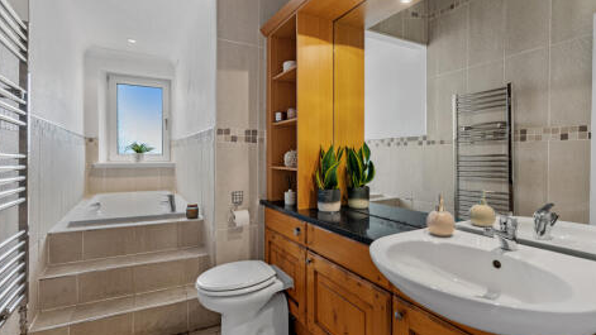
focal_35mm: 18
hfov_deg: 92.7
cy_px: 149
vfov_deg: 60.9
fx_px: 284
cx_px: 296
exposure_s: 1
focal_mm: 17
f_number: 6.3
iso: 250
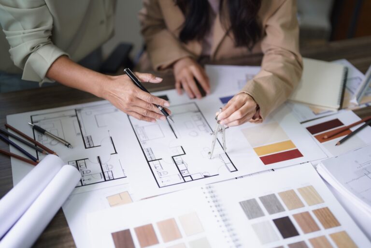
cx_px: 186
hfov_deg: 39.6
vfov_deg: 27.0
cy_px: 124
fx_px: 515
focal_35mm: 50
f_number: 1.2
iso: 100
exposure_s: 1/250
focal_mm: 50
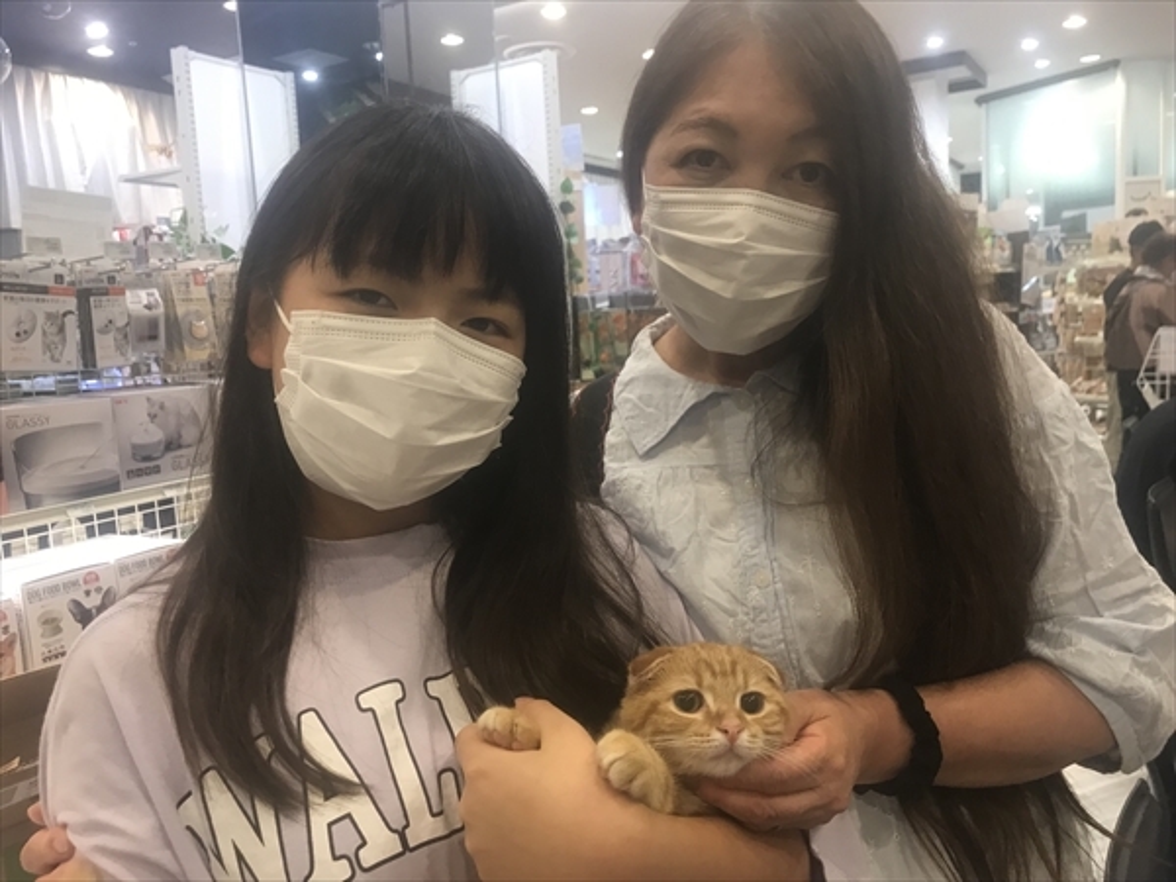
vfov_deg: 49.7
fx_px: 951
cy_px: 441
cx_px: 588
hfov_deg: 63.4
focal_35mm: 28
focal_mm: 3.99
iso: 32
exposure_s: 1/24
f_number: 1.8
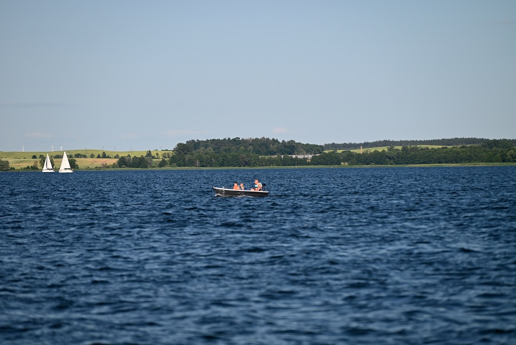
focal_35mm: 195
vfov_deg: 7.0
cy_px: 172
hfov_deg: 10.5
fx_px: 2796
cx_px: 258
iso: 125
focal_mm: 195
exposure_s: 1/1000
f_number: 5.6
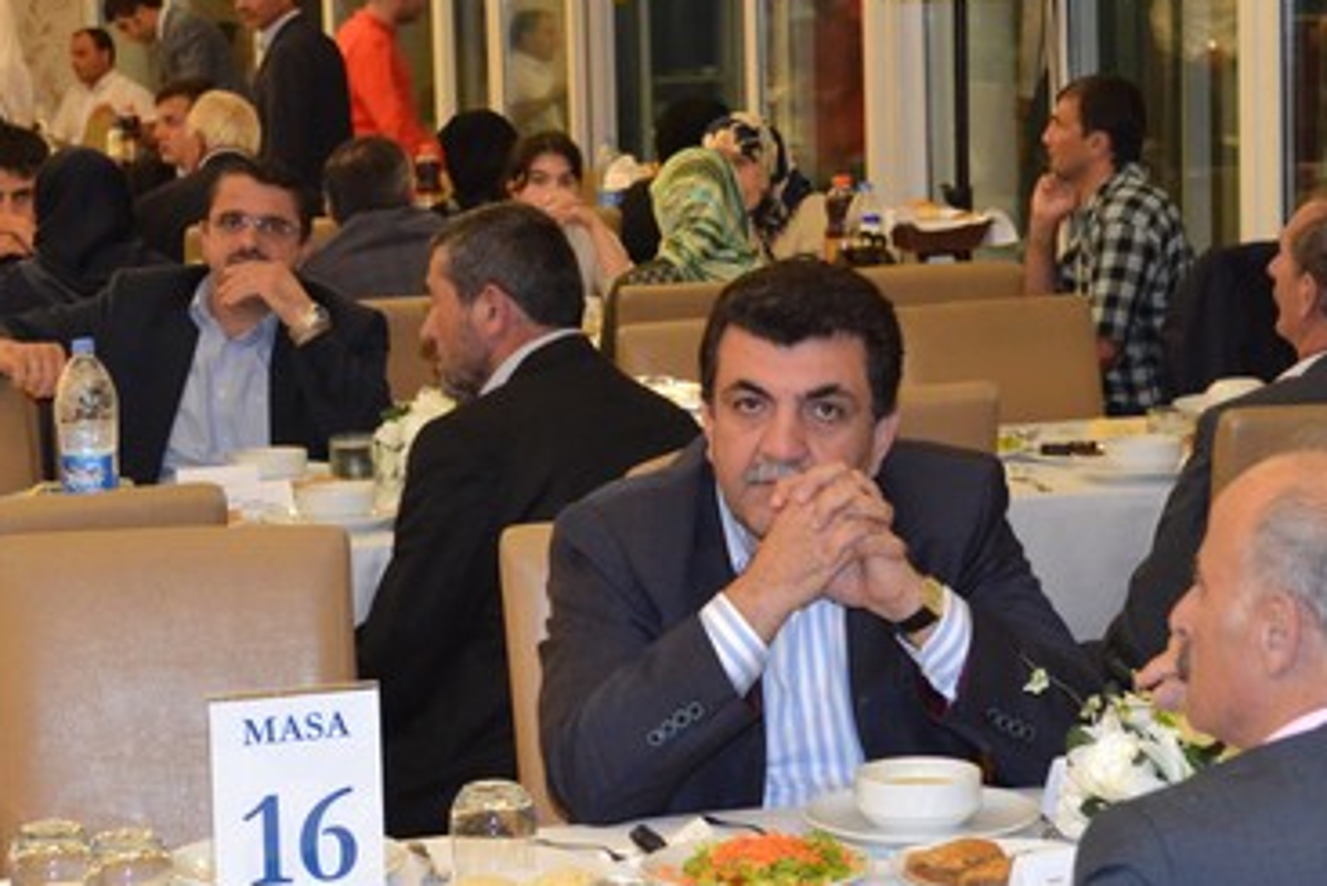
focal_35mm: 96
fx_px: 3537
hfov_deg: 21.2
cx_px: 485
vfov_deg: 14.3
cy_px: 436
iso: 2000
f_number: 5
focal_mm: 35
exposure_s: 1/60
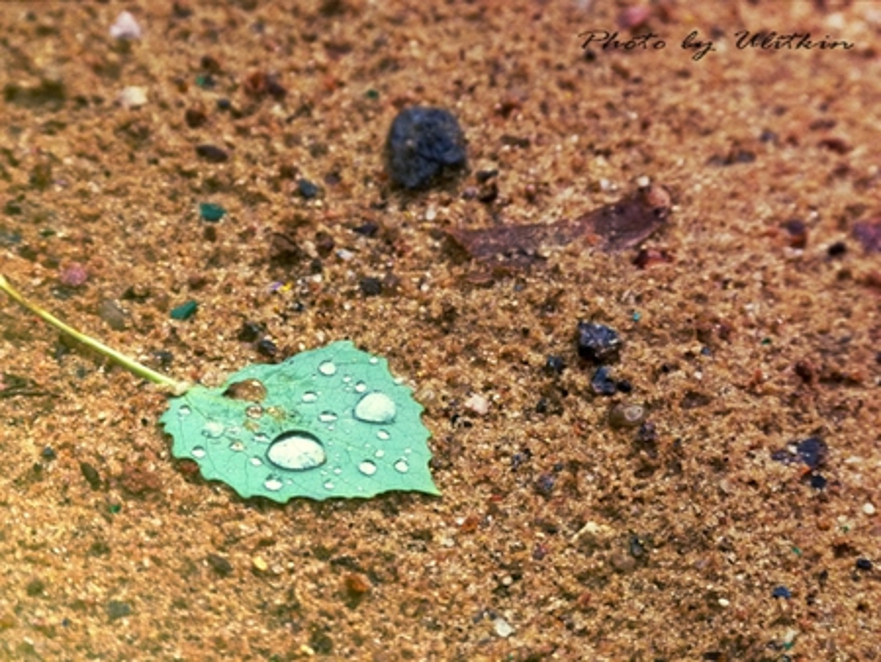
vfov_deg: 4.6
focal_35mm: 323
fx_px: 8225
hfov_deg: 6.1
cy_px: 331
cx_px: 440
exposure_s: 1/60
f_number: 4.1
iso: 400
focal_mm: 58.2
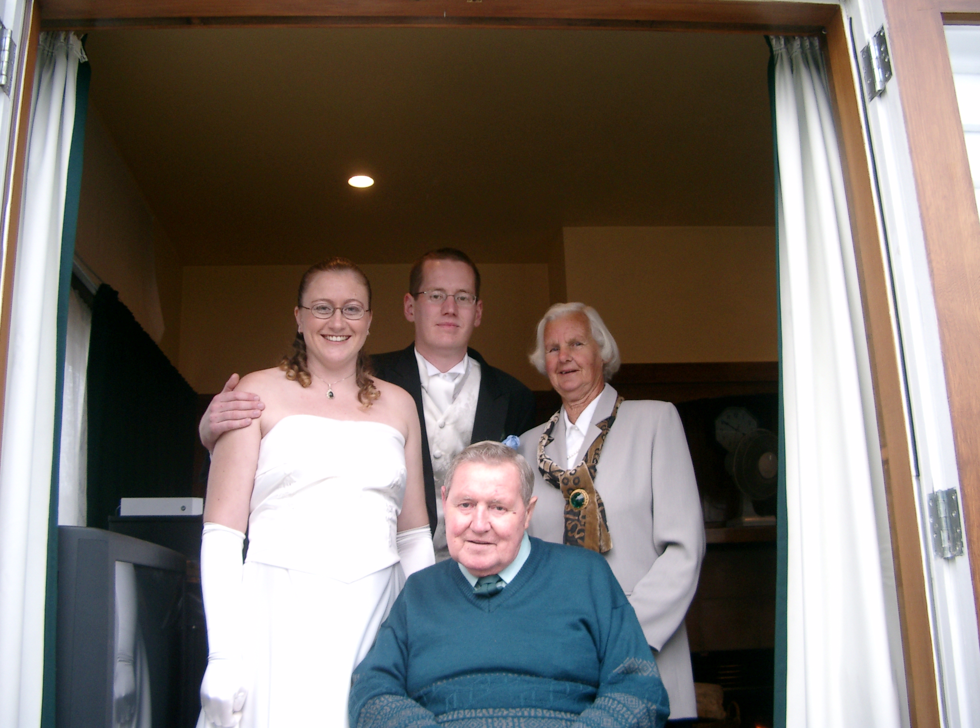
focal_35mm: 37
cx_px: 490
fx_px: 1044
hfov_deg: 50.3
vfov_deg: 38.5
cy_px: 364
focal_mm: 7.6
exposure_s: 1/125
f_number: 2.6
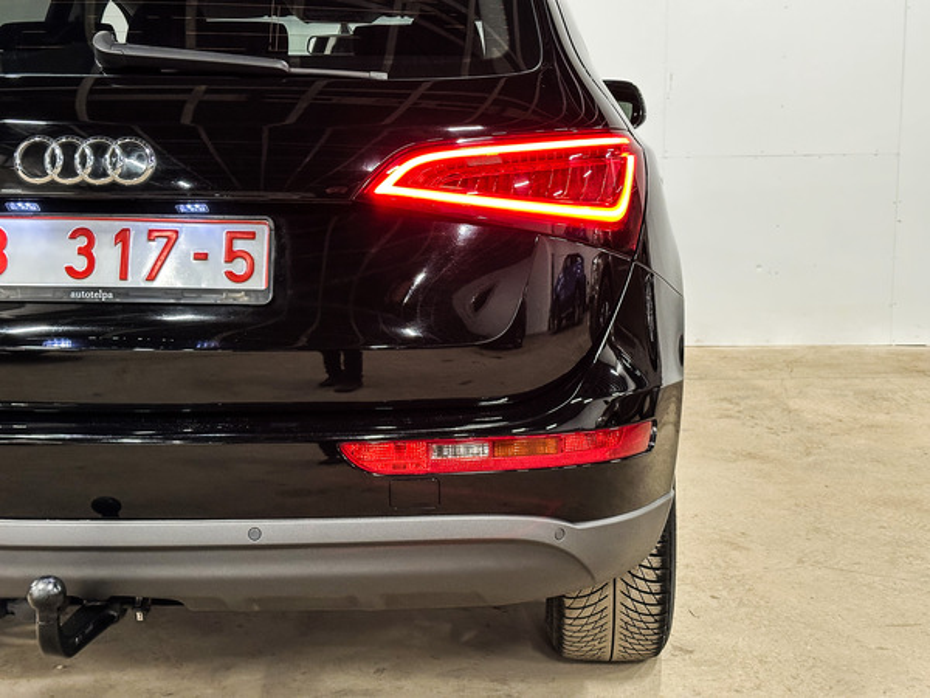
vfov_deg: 30.3
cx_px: 465
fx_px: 1290
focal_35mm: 48
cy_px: 349
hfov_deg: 39.7
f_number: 1.8
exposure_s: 1/35
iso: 250
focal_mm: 6.86
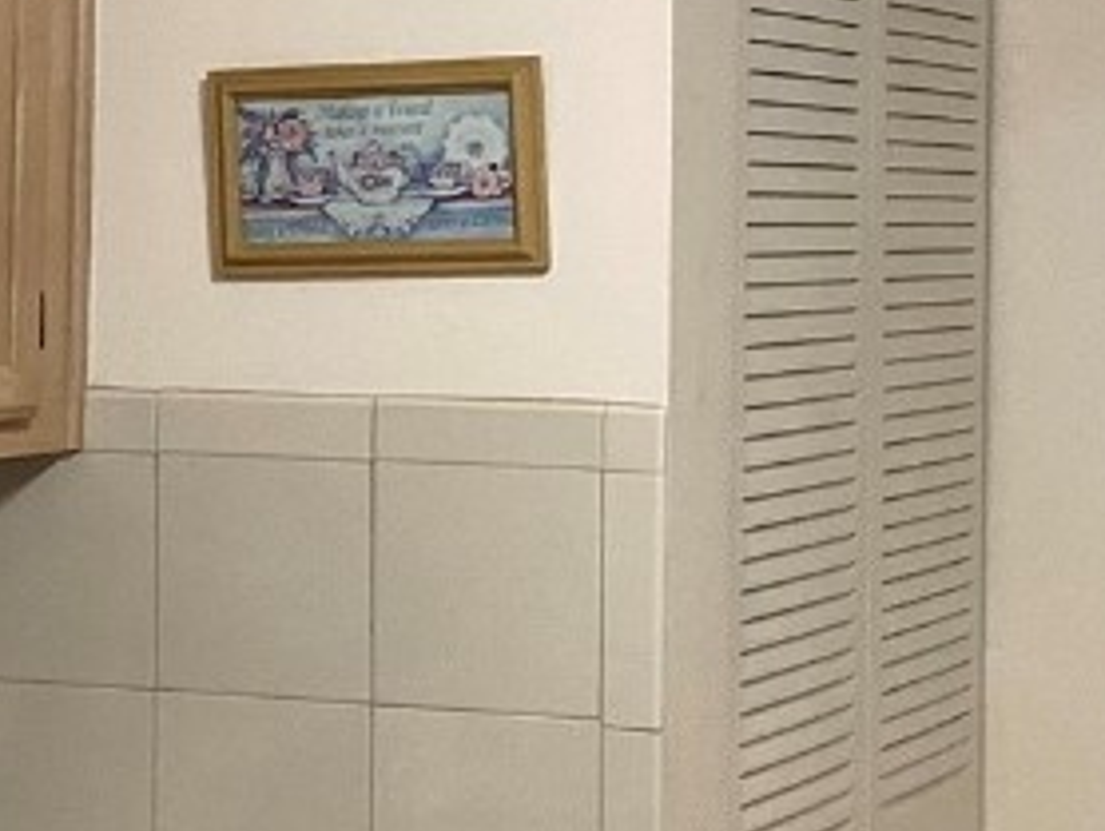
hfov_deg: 17.2
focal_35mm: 114
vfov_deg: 13.0
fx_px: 3642
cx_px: 401
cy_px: 195
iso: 125
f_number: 2.4
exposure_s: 1/60
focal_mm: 3.3
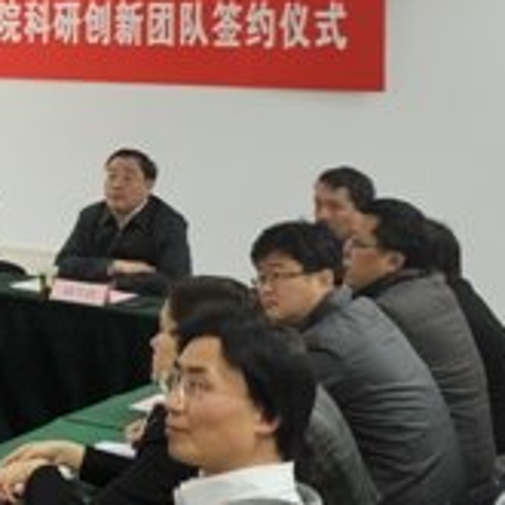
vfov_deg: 27.7
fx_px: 1023
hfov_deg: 23.0
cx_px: -230
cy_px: 282
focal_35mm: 62
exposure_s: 1/50
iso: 500
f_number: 2.8
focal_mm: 24
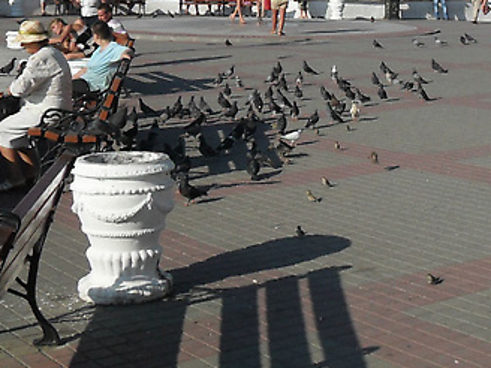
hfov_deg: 23.8
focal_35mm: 80
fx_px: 1135
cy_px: -7
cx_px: 439
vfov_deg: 17.9
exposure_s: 1/250
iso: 100
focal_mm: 6.2
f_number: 8.9
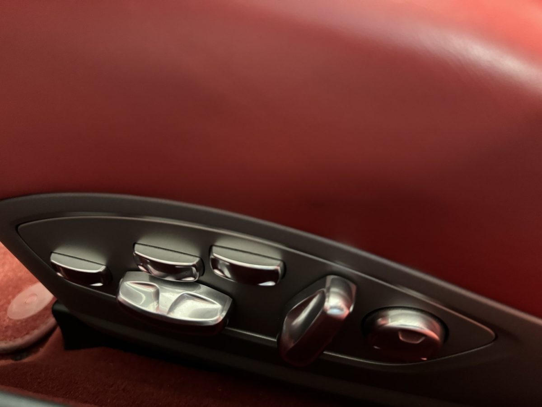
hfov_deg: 71.6
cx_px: 271
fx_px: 376
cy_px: 204
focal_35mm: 24
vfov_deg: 56.8
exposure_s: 1/25
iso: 1000
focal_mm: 6.76
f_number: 1.78
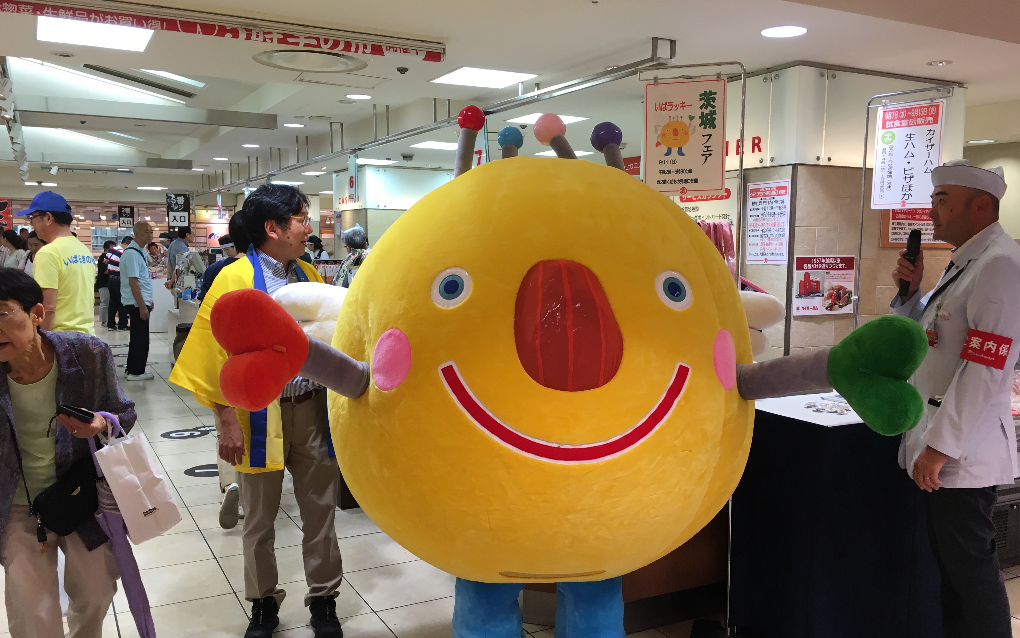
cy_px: 329
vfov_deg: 40.6
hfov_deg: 61.2
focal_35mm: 31
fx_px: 862
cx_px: 511
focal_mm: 4.15
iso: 25
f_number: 2.2
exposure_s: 1/40
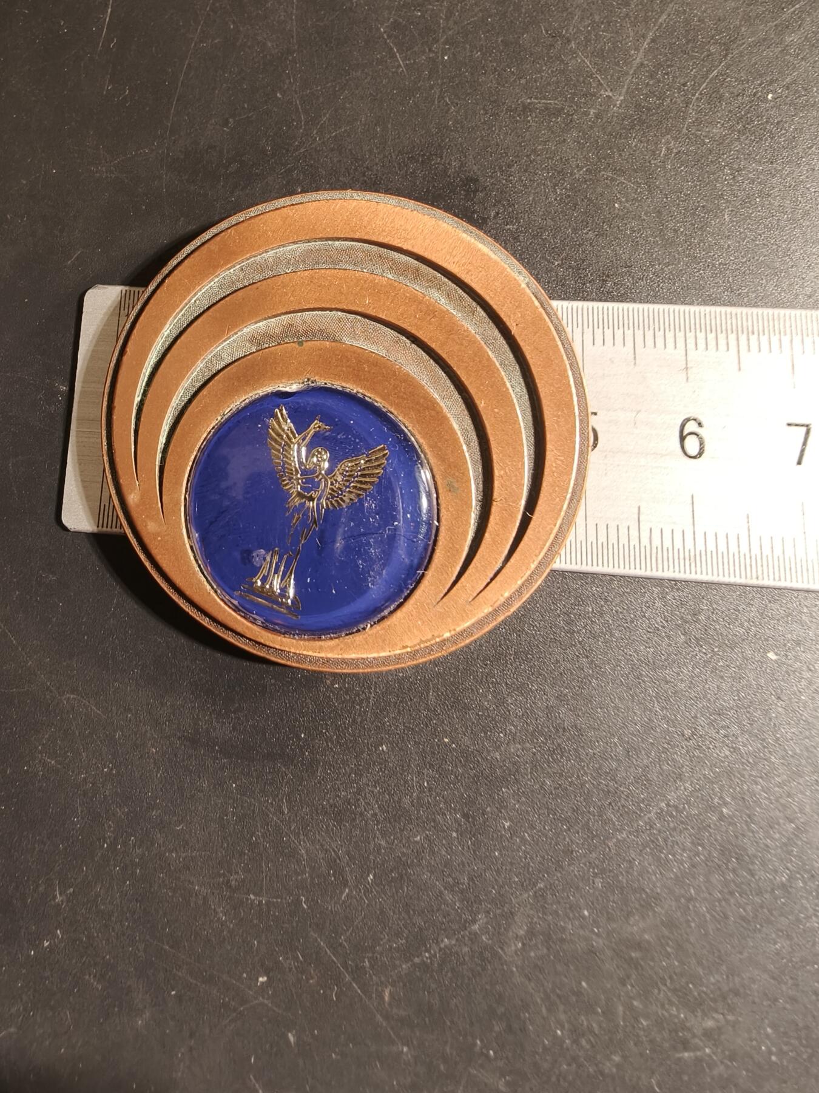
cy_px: 546
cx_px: 410
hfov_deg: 58.9
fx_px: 726
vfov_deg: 73.9
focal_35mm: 23
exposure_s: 1/50
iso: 200
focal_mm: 2.32
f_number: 2
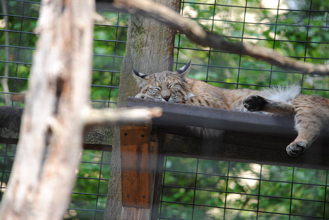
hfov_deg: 8.8
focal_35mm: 232
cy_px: 110
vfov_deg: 5.9
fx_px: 2127
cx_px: 164
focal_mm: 155
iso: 125
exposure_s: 1/125
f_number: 5
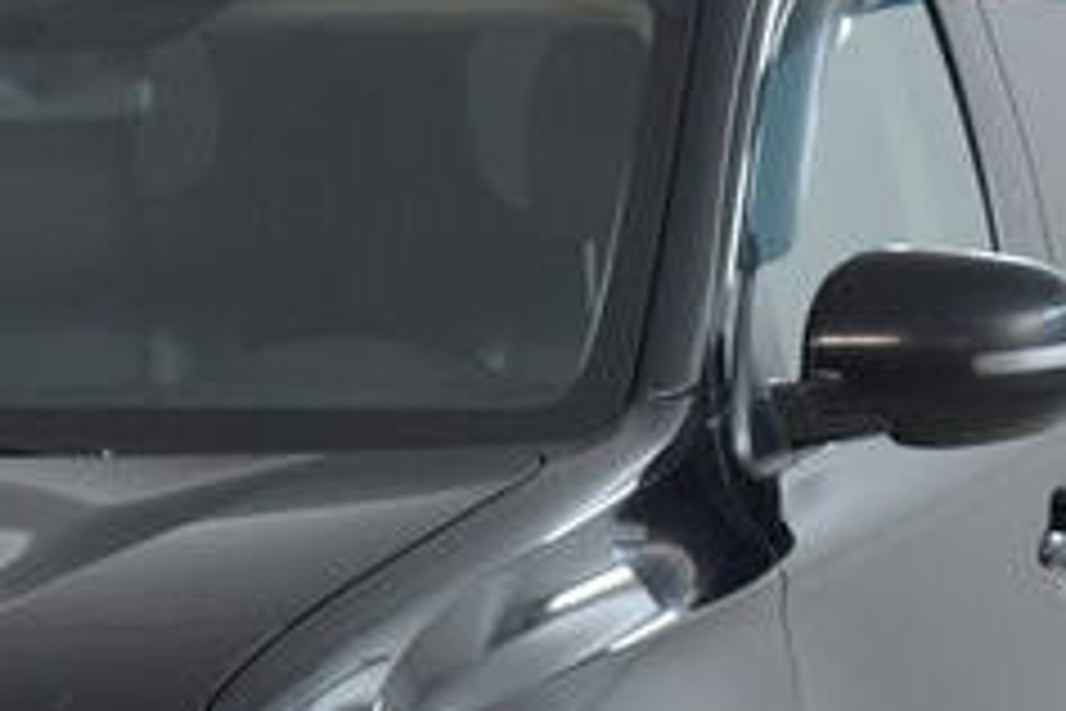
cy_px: 832
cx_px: -99
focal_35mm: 194
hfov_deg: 10.5
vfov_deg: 7.0
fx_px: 5744
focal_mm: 34
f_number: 4.5
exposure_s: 1/100
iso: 1000
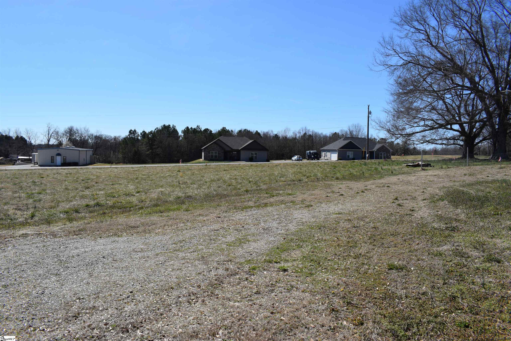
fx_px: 383
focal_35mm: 27
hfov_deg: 67.4
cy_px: 170
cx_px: 256
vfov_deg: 47.9
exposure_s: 1/400
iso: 200
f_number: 10
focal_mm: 18
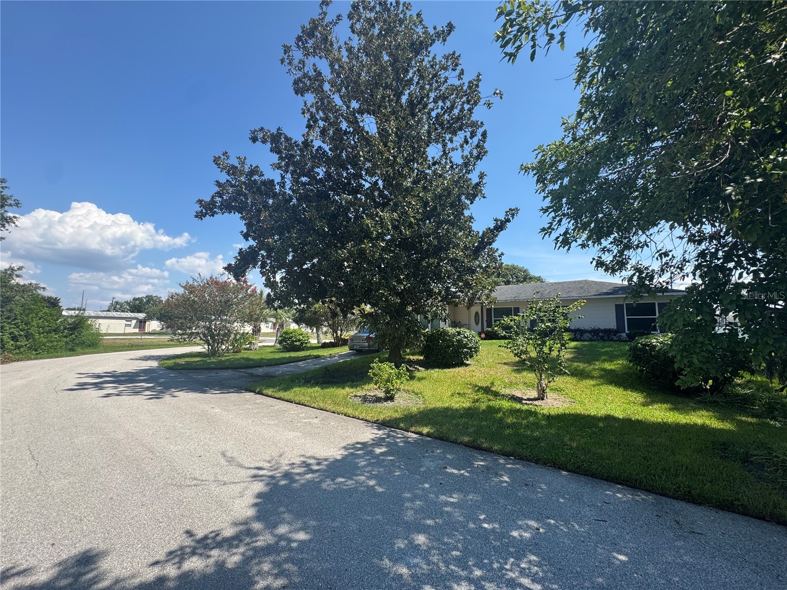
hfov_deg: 102.1
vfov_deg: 85.7
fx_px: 318
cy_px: 295
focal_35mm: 14
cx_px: 394
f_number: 2.2
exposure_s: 1/849
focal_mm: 2.22
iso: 50
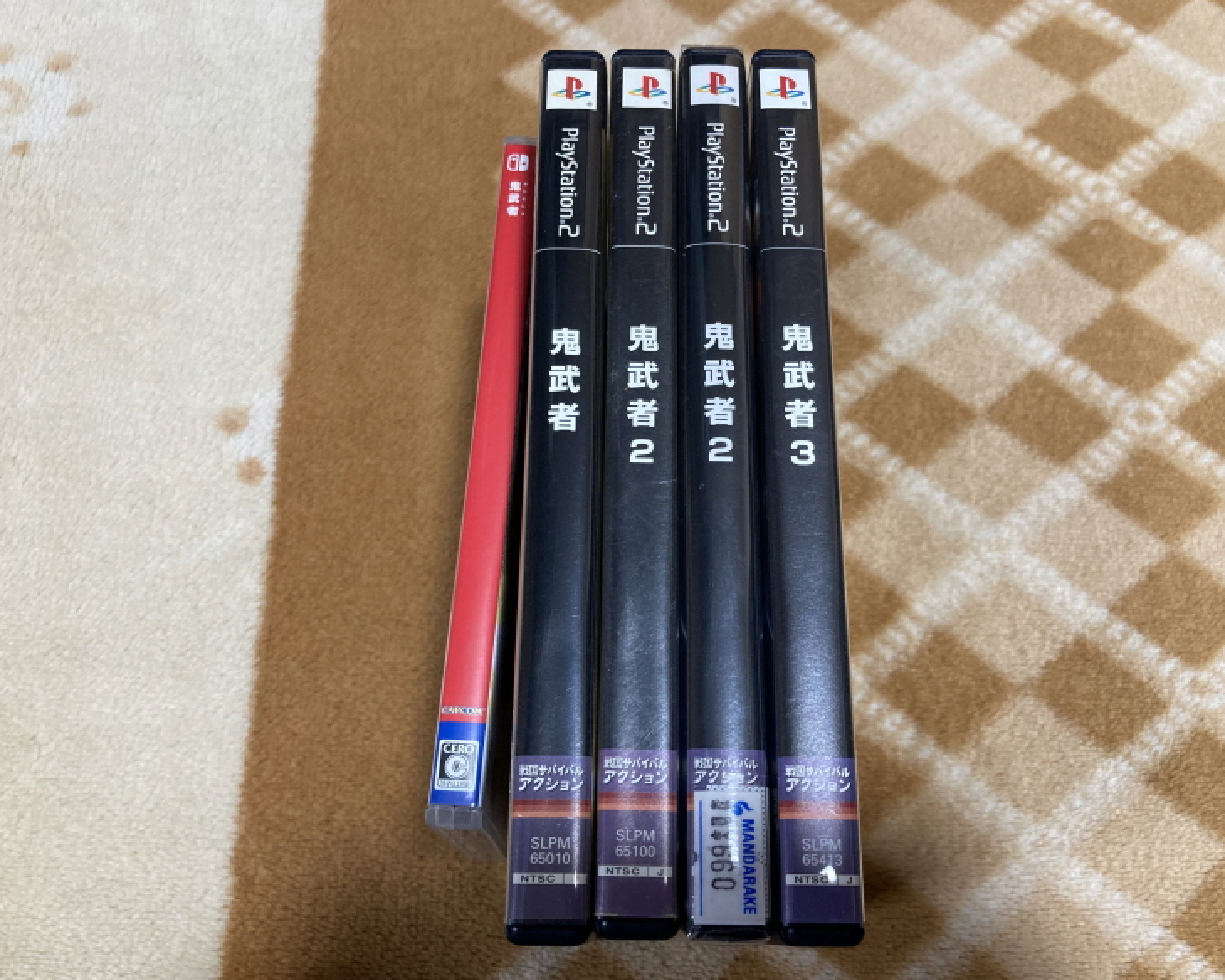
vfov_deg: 48.5
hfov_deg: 58.8
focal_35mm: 30
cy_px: 496
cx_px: 635
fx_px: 1088
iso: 125
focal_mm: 3.99
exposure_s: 1/50
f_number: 1.8
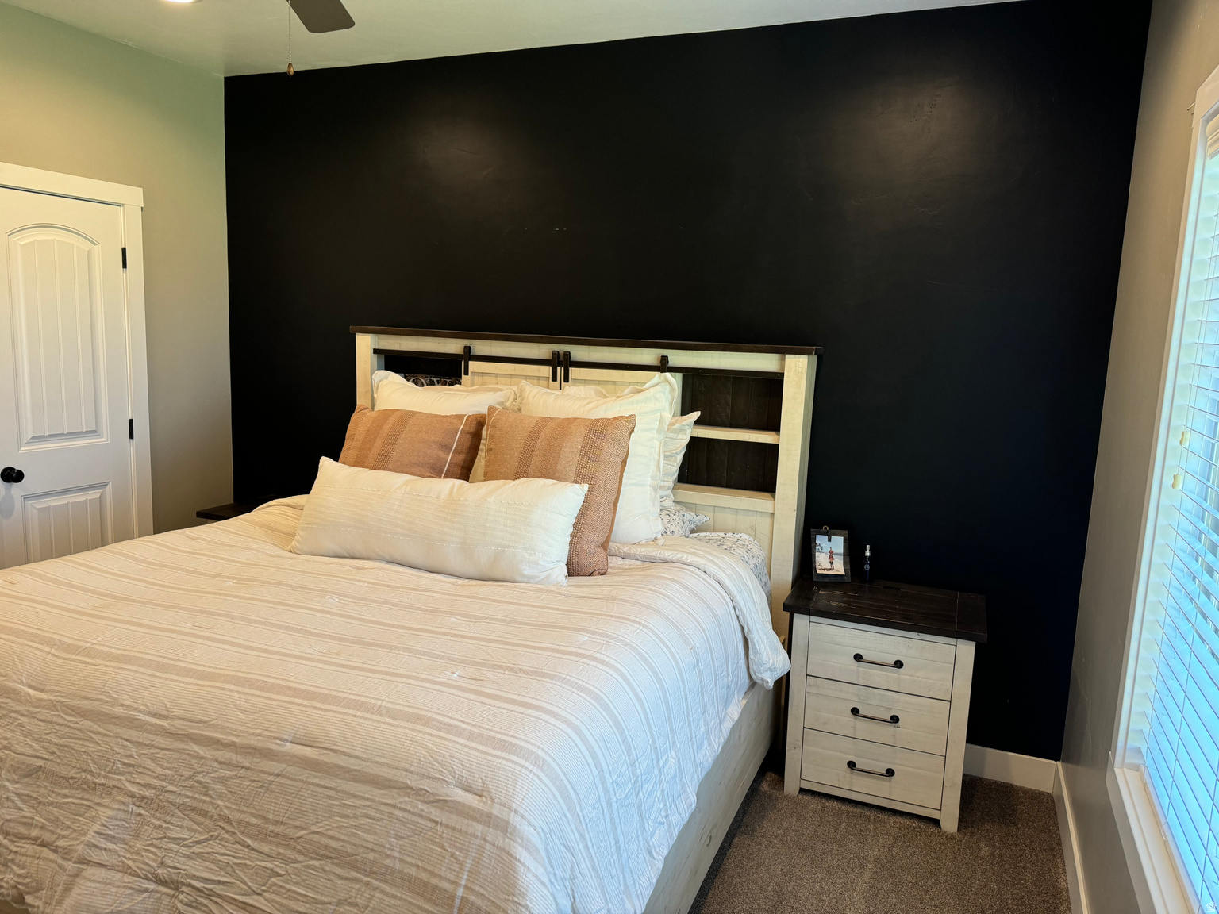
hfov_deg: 71.6
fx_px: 845
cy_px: 457
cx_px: 610
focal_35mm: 24
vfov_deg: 56.8
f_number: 1.78
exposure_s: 1/60
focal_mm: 6.76
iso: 125
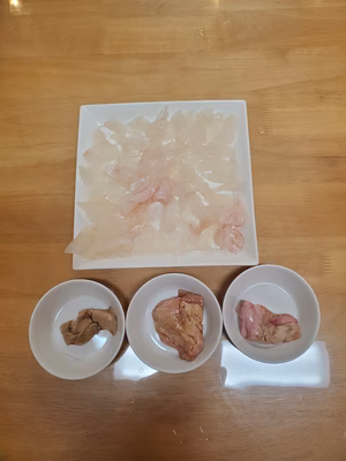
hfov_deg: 53.1
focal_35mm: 26
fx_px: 347
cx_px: 173
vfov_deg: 67.3
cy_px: 230
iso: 250
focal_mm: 4.3
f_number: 2.4
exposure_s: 1/59
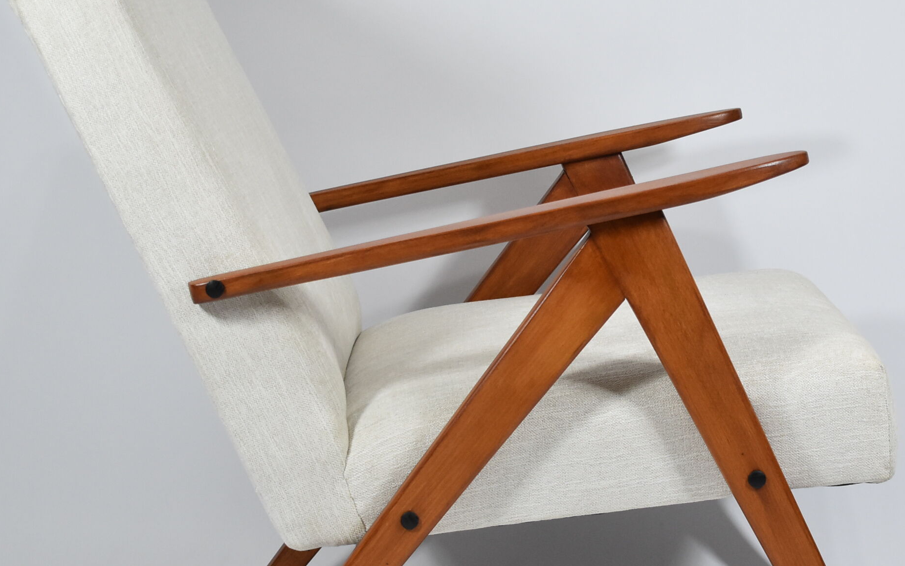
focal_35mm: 94
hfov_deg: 22.1
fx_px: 2319
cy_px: 345
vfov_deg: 13.9
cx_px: 525
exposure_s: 1/125
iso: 1100
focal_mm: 38
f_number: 4.8
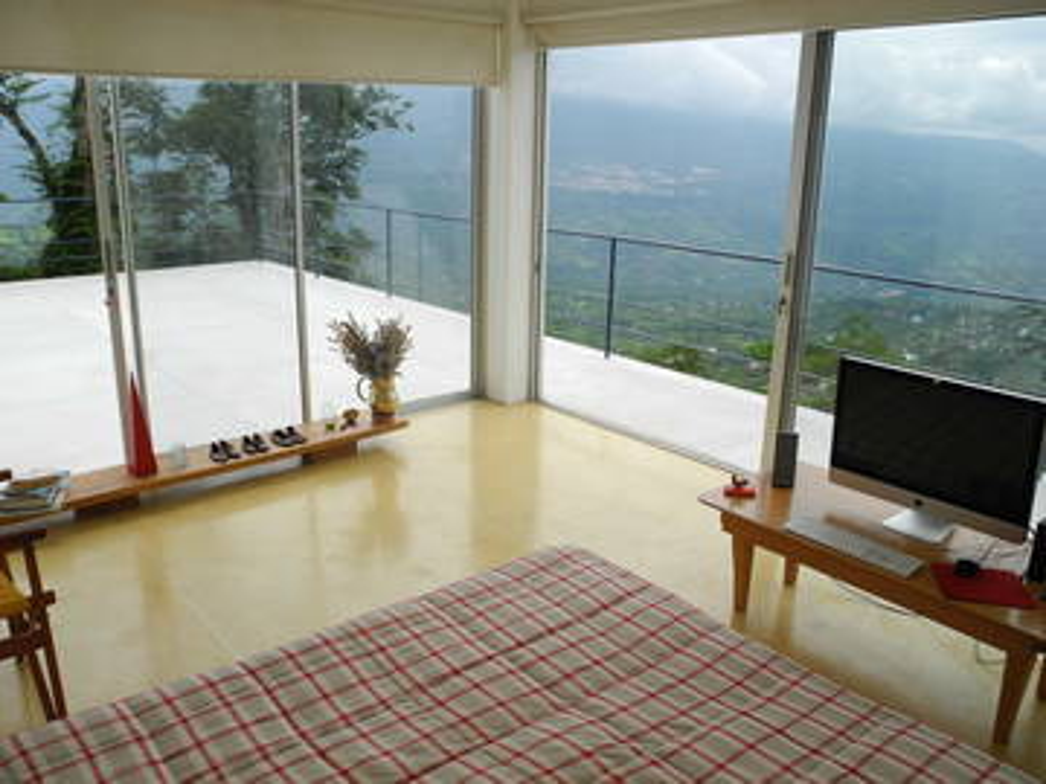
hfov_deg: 63.4
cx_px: 523
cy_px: 392
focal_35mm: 28
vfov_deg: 49.7
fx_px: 846
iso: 100
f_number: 3.5
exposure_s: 1/900
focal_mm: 6
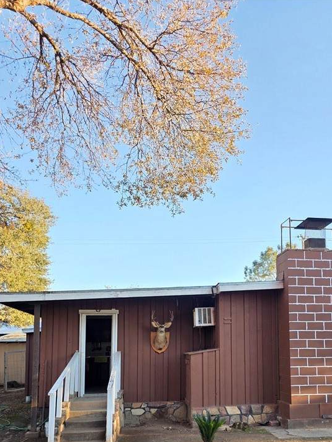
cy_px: 315
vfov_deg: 53.6
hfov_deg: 42.3
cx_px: 223
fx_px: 422
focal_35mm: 33
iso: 25
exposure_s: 1/180
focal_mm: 6.3
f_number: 1.7
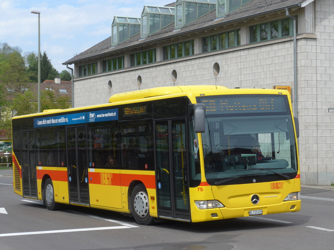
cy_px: 125
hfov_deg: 22.8
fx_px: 830
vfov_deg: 17.2
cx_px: 167
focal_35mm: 86
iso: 80
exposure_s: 1/500
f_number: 4.5
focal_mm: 17
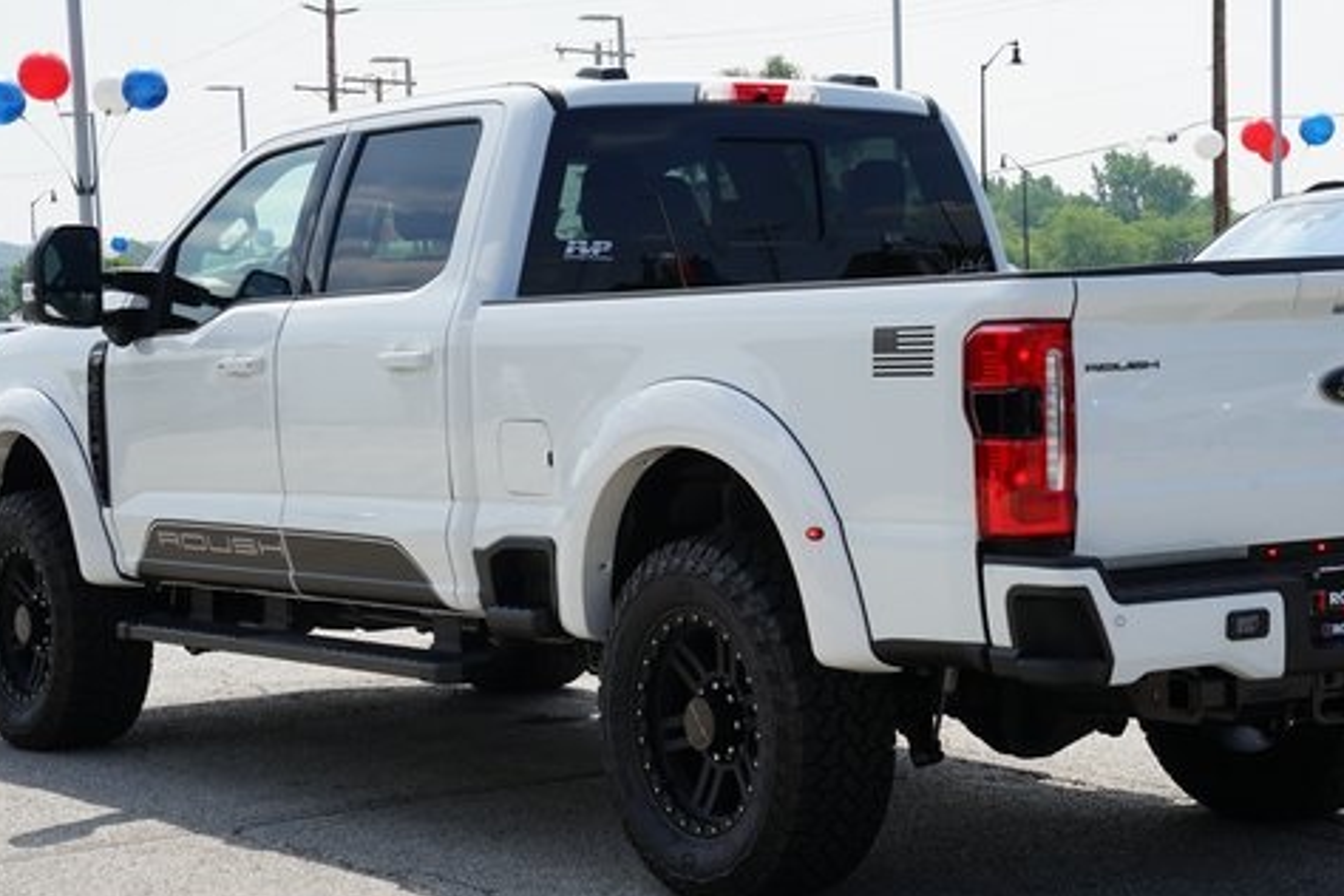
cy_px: 461
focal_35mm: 81
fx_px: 3024
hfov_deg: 25.0
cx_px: 802
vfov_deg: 16.9
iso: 100
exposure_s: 1/100
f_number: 14
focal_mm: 60
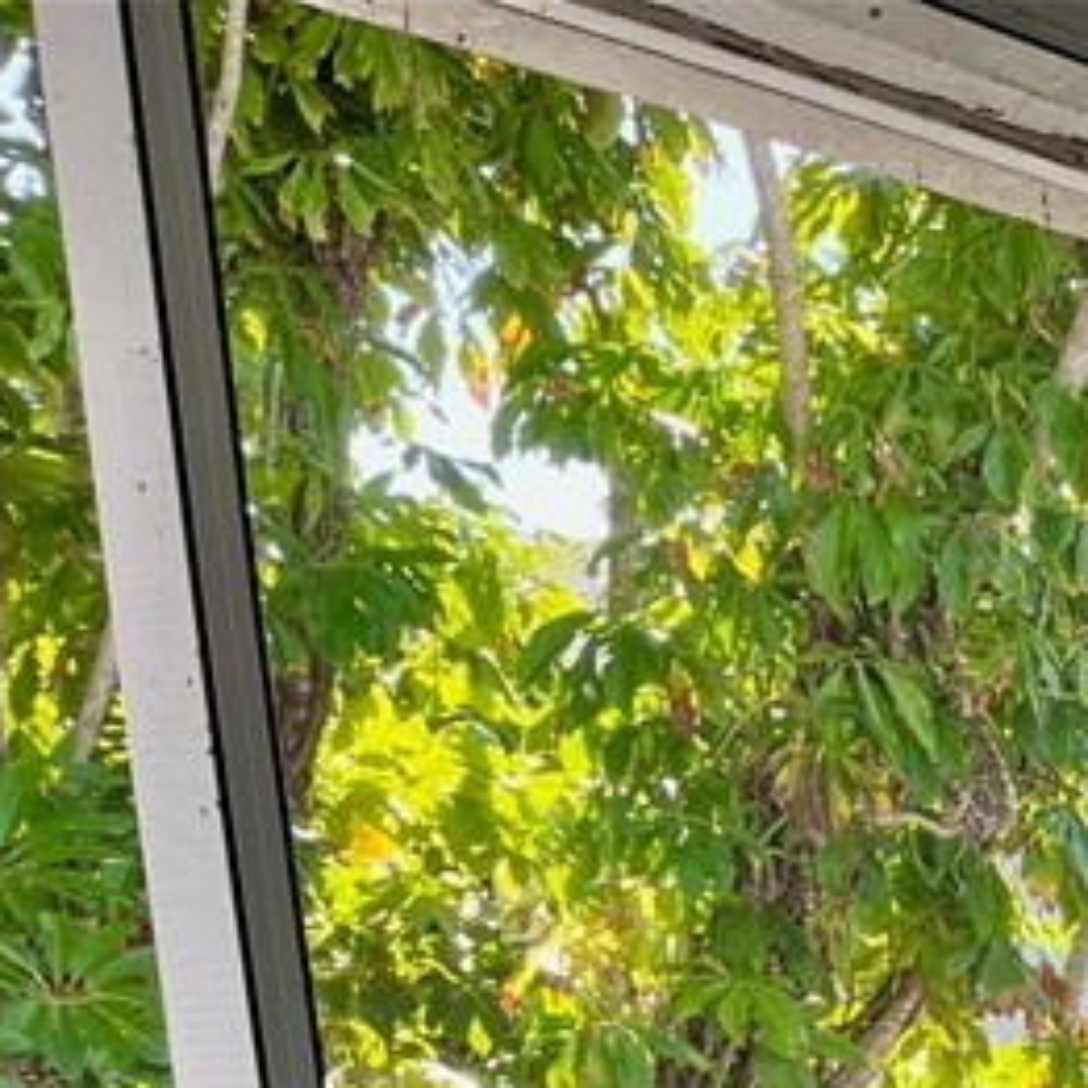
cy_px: 1597
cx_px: 2088
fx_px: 3200
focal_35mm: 90
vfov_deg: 17.5
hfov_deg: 15.8
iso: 40
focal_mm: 5.1
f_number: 1.6
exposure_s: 1/266
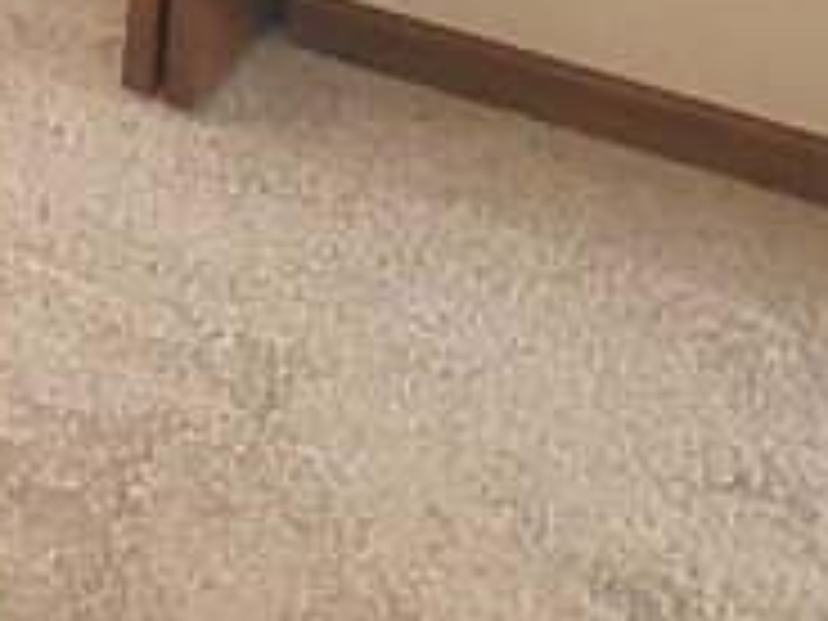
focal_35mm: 102
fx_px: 2440
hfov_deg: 13.9
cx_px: -1138
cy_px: -1012
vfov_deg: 11.3
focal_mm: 1.74
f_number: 2.2
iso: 160
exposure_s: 1/60
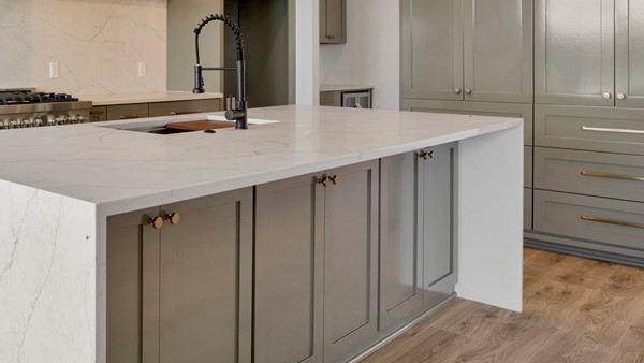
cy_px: 81
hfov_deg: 51.7
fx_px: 615
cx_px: 128
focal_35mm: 36
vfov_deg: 32.1
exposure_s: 1/13
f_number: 5.6
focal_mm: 19
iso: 100
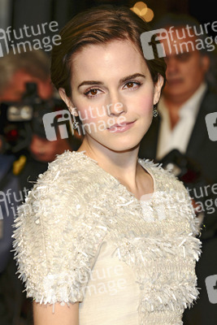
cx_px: 108
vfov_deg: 13.7
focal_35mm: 150
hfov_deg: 9.2
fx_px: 1355
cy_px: 162
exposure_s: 1/200
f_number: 5
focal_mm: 100
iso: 200
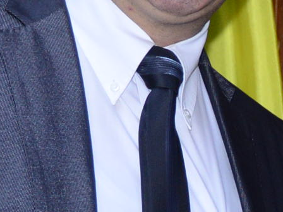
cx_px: 500
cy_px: 215
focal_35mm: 400
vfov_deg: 3.7
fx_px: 3270
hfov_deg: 4.9
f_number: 5
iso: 1600
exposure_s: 1/100
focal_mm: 62
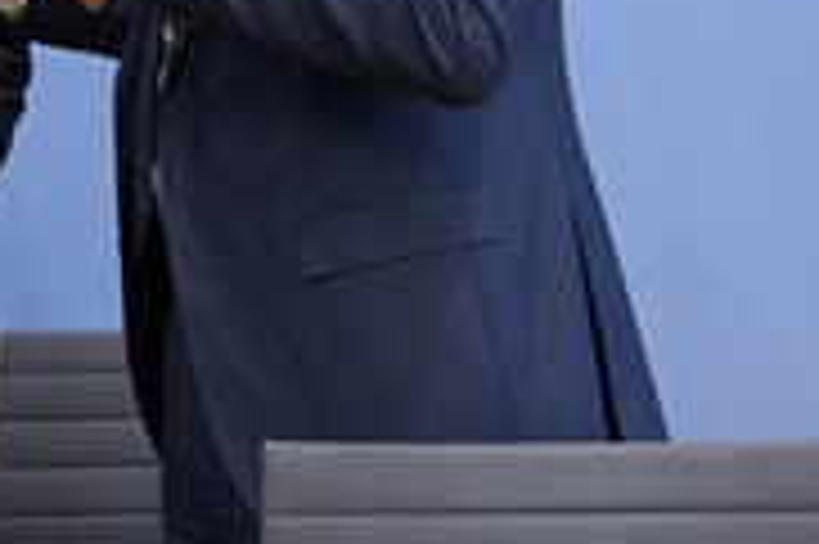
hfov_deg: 13.2
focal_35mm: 154
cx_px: -16
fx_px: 3500
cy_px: -112
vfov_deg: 8.8
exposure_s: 1/400
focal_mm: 62
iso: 3200
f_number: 5.6
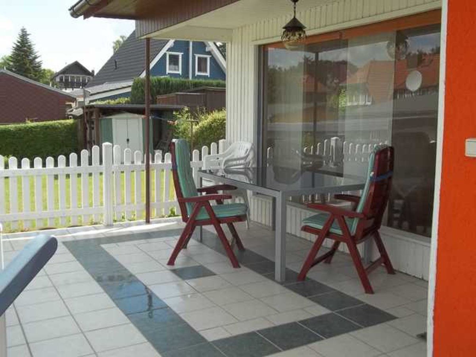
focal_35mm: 36
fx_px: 495
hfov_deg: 51.4
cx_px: 238
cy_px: 178
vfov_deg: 39.7
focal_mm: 6.5
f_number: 8
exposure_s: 1/100
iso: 64
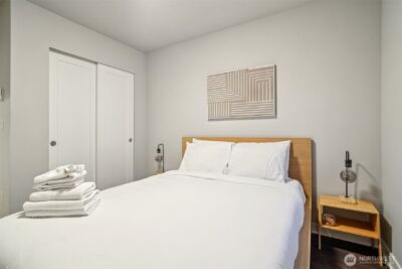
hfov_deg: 96.7
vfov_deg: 73.8
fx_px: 179
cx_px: 201
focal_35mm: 16
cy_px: 134
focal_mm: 16
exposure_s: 1/15
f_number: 8
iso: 1600
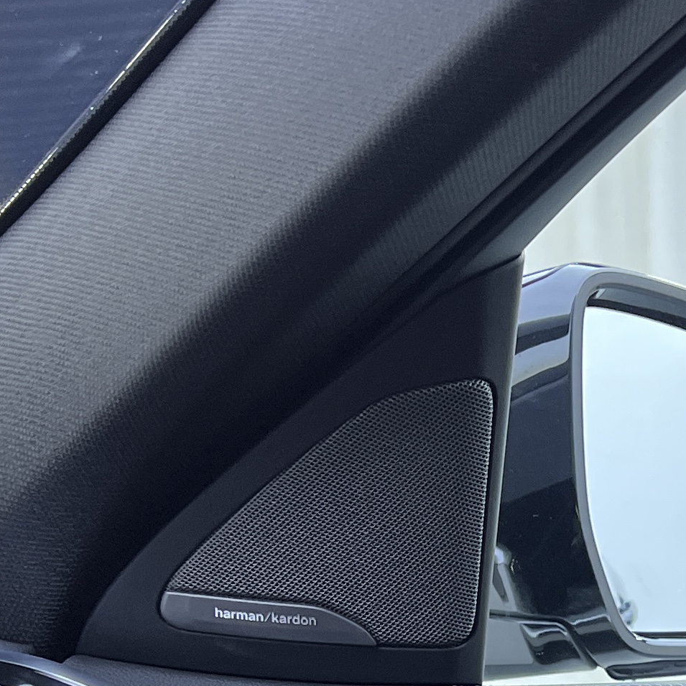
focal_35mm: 97
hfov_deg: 17.1
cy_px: 819
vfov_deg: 17.1
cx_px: 833
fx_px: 2175
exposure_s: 1/81
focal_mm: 5.7
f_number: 1.5
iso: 100
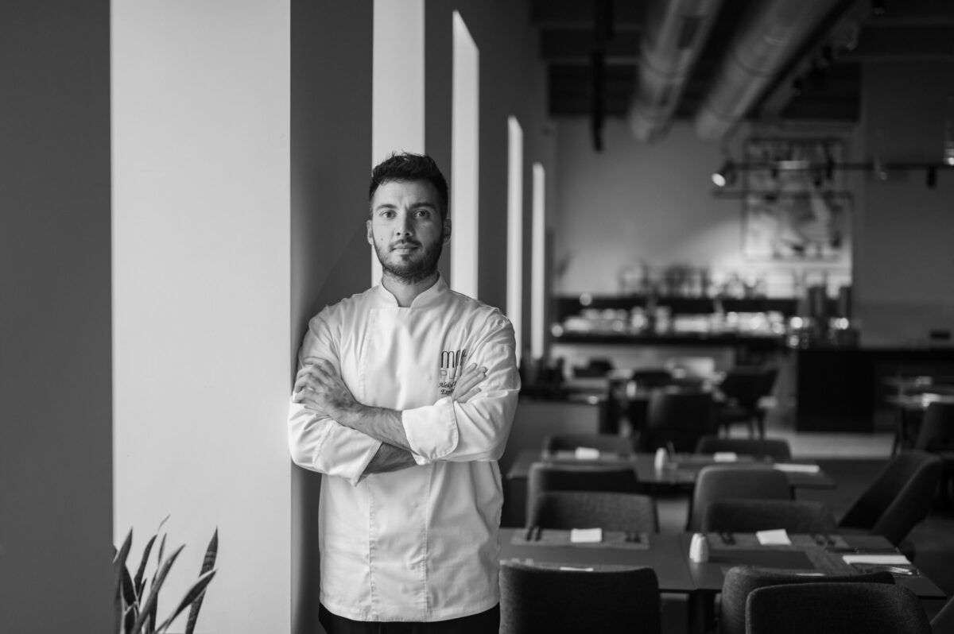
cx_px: 477
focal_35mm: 50
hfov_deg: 39.6
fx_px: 1324
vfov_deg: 26.9
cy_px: 317
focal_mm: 50
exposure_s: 1/160
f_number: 2
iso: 640
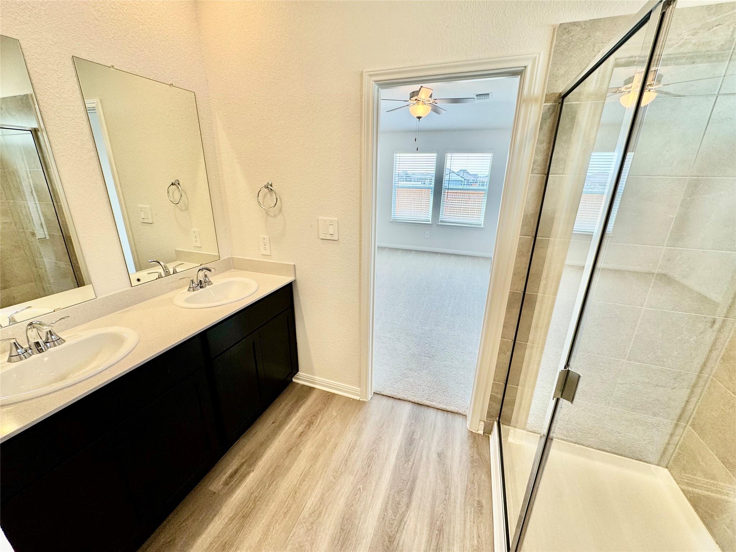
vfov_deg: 85.7
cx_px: 368
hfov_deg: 102.1
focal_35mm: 14
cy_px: 276
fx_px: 298
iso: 100
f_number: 2.2
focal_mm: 2.22
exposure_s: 1/120
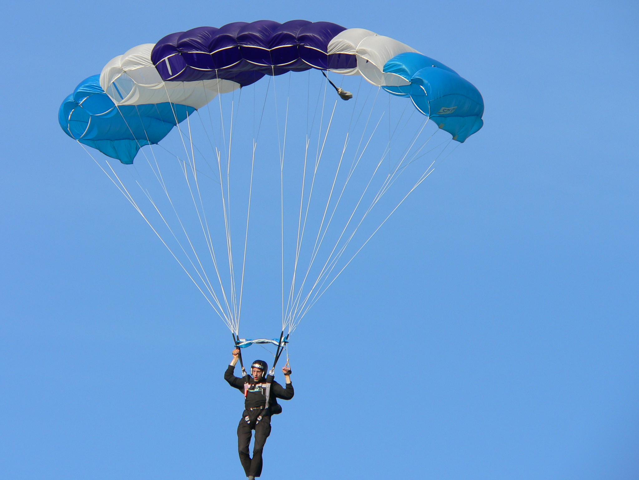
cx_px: 320
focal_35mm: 368
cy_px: 240
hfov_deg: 5.4
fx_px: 6793
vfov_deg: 4.0
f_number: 5.2
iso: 80
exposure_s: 1/500
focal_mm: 61.3
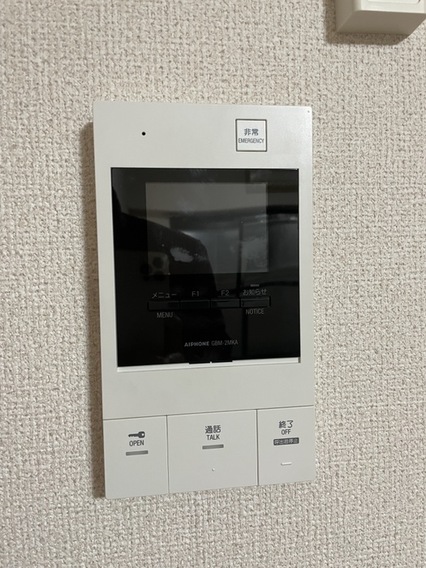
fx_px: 427
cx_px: 213
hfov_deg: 53.1
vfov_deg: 67.3
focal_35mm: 26
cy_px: 284
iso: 400
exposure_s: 1/60
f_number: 1.6
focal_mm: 4.2
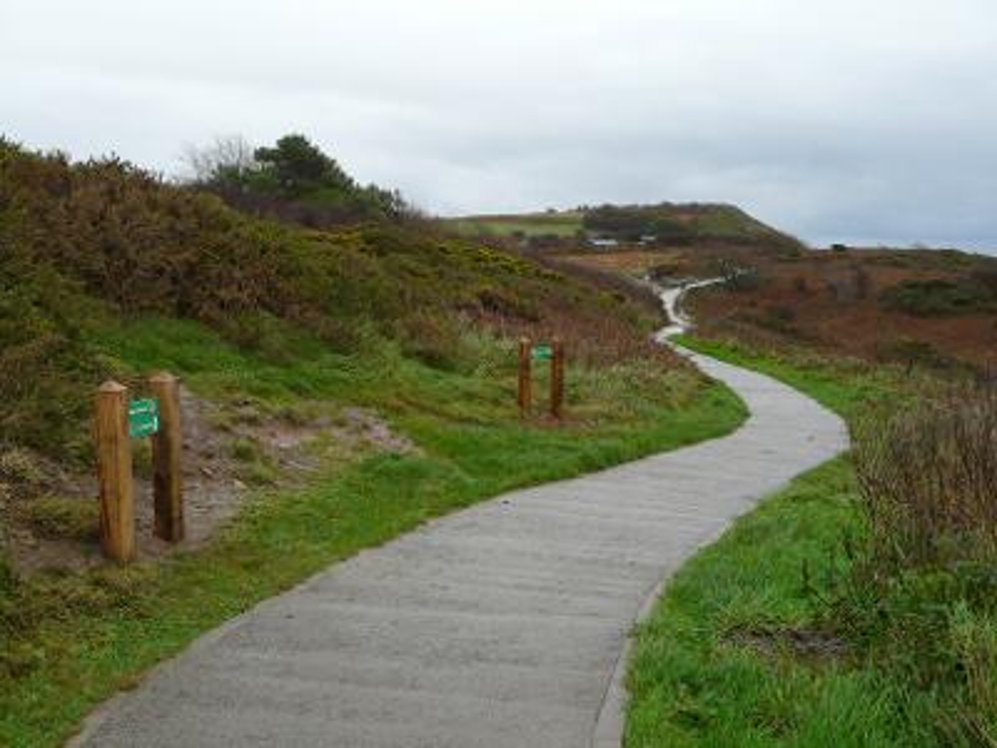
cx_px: 498
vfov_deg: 42.9
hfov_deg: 55.4
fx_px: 950
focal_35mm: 33
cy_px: 374
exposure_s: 1/100
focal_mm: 5.4
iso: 100
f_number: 2.8
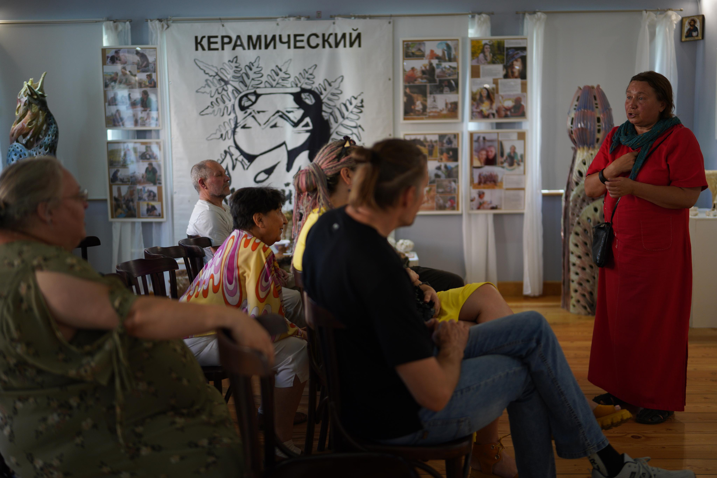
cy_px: 239
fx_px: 697
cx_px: 358
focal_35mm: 35
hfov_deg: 54.4
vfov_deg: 37.9
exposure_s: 1/100
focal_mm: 35
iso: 200
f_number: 1.2
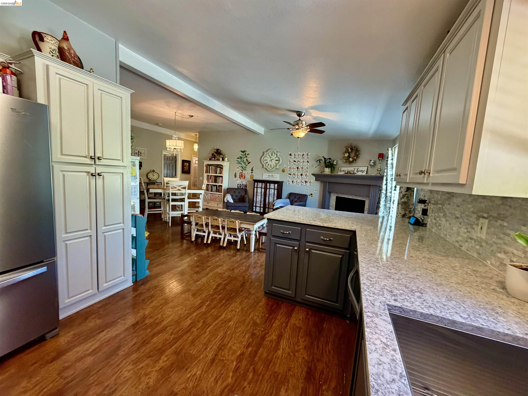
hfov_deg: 102.1
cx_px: 264
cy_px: 198
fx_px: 214
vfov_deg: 85.7
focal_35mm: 14
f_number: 2.2
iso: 320
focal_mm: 2.22
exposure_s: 1/60
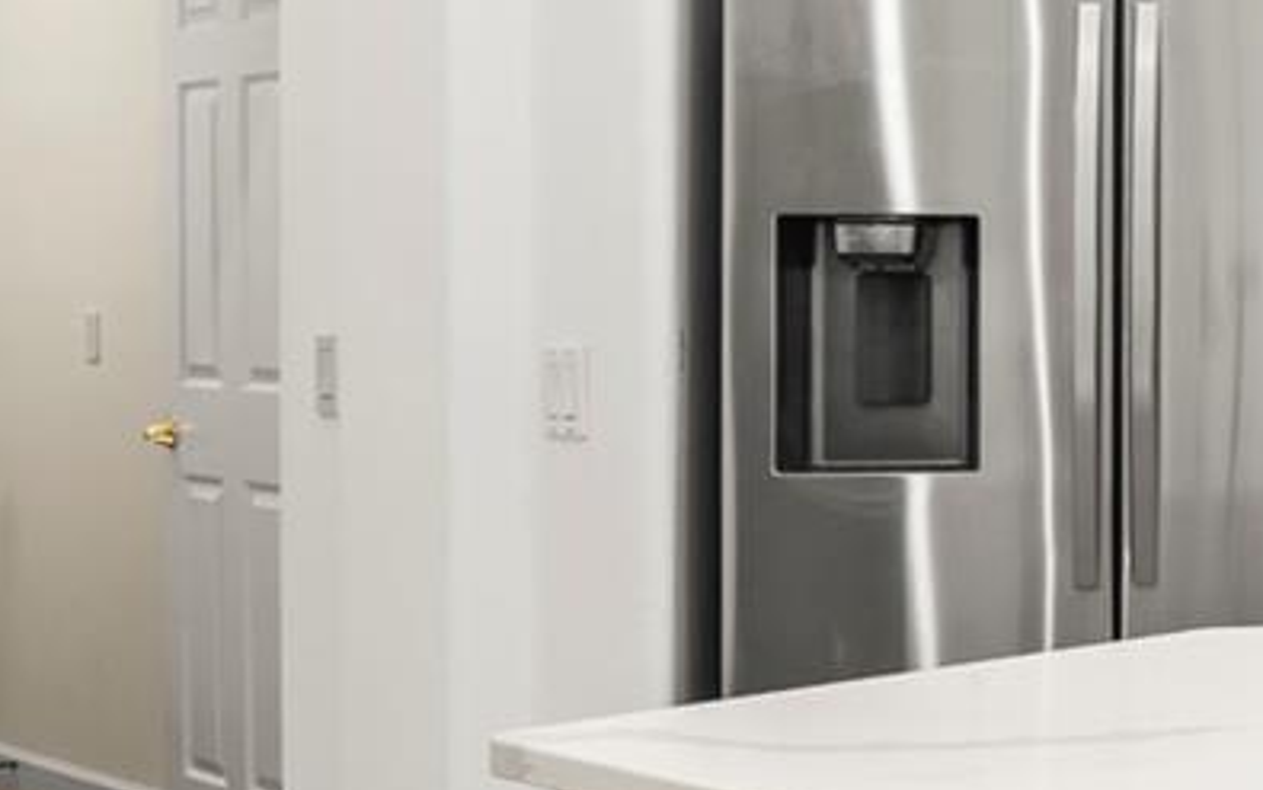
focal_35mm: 68
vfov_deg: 19.1
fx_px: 2343
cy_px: 368
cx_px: 2014
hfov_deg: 22.9
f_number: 8
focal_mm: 11
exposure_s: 1.6
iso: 100
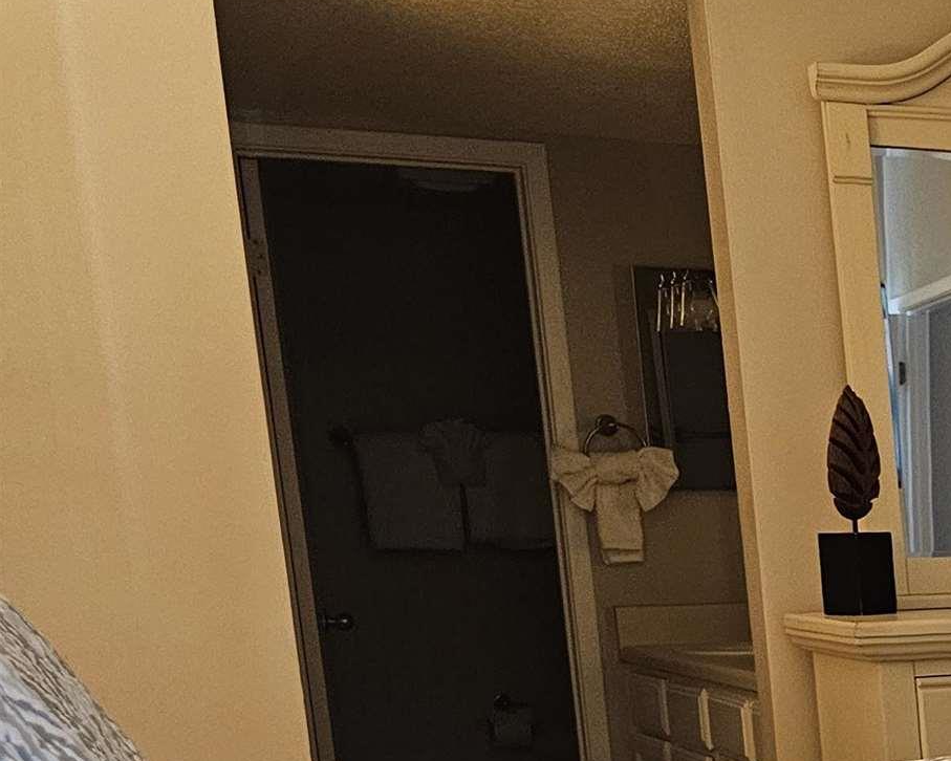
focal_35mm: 76
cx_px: 1609
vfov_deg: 19.1
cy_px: 892
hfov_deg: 19.8
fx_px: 2140
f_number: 1.7
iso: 640
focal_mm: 6.3
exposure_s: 1/60
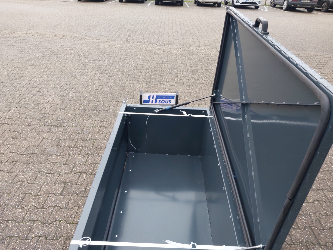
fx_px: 260
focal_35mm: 27
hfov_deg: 65.3
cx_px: 166
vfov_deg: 51.4
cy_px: 125
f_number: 1.8
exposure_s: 1/50
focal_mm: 4
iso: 40
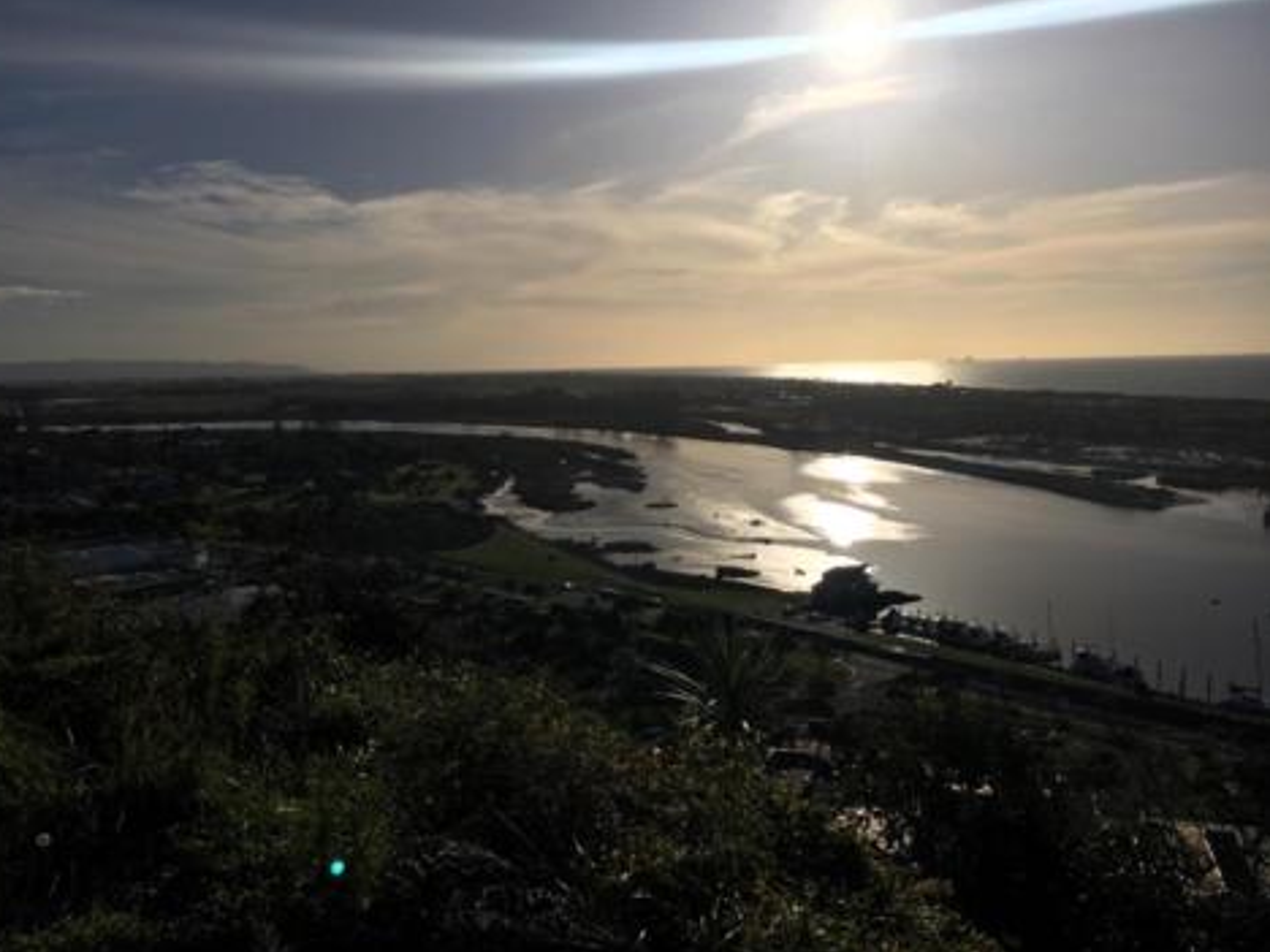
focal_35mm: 31
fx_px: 1137
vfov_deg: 45.4
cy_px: 452
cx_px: 597
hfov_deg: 58.3
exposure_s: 1/10989
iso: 25
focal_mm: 4.15
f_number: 2.2
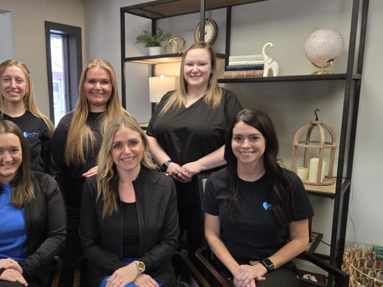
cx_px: 118
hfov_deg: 55.3
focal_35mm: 32
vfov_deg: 44.0
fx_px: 354
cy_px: 165
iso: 160
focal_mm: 5.4
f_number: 1.8
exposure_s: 1/120
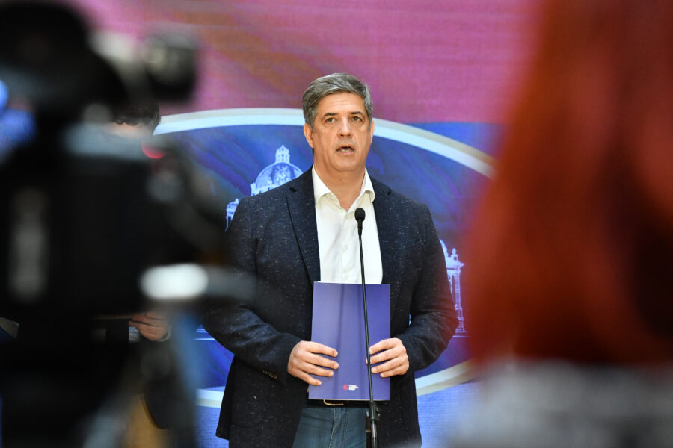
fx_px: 2430
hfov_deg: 15.8
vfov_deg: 10.5
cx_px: 336
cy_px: 224
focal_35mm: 130
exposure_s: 1/250
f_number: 5.6
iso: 2500
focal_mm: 130
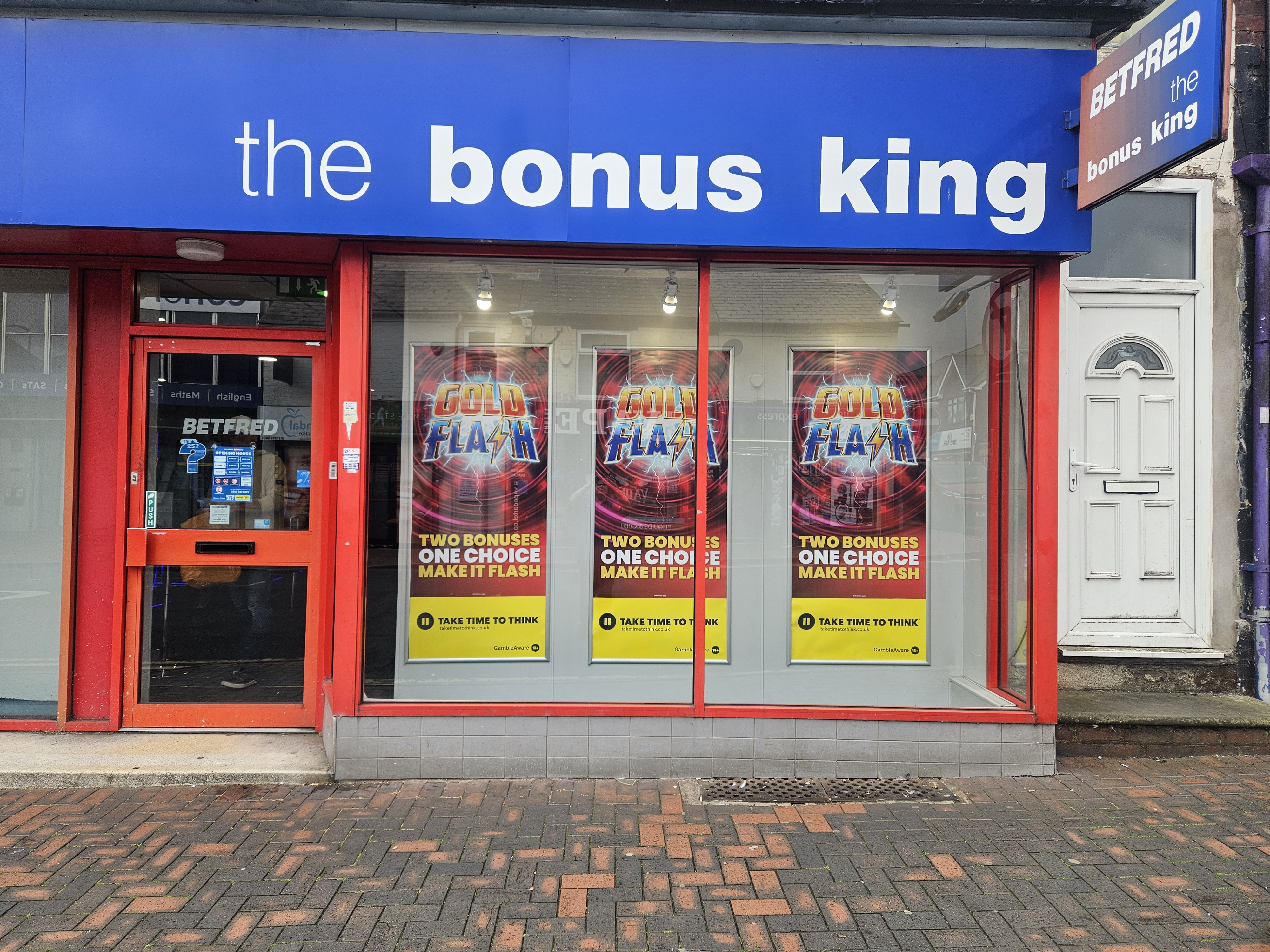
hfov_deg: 73.9
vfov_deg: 58.9
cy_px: 476
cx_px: 635
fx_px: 844
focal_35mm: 23
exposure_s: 1/226
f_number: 1.8
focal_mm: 5.4
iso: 25
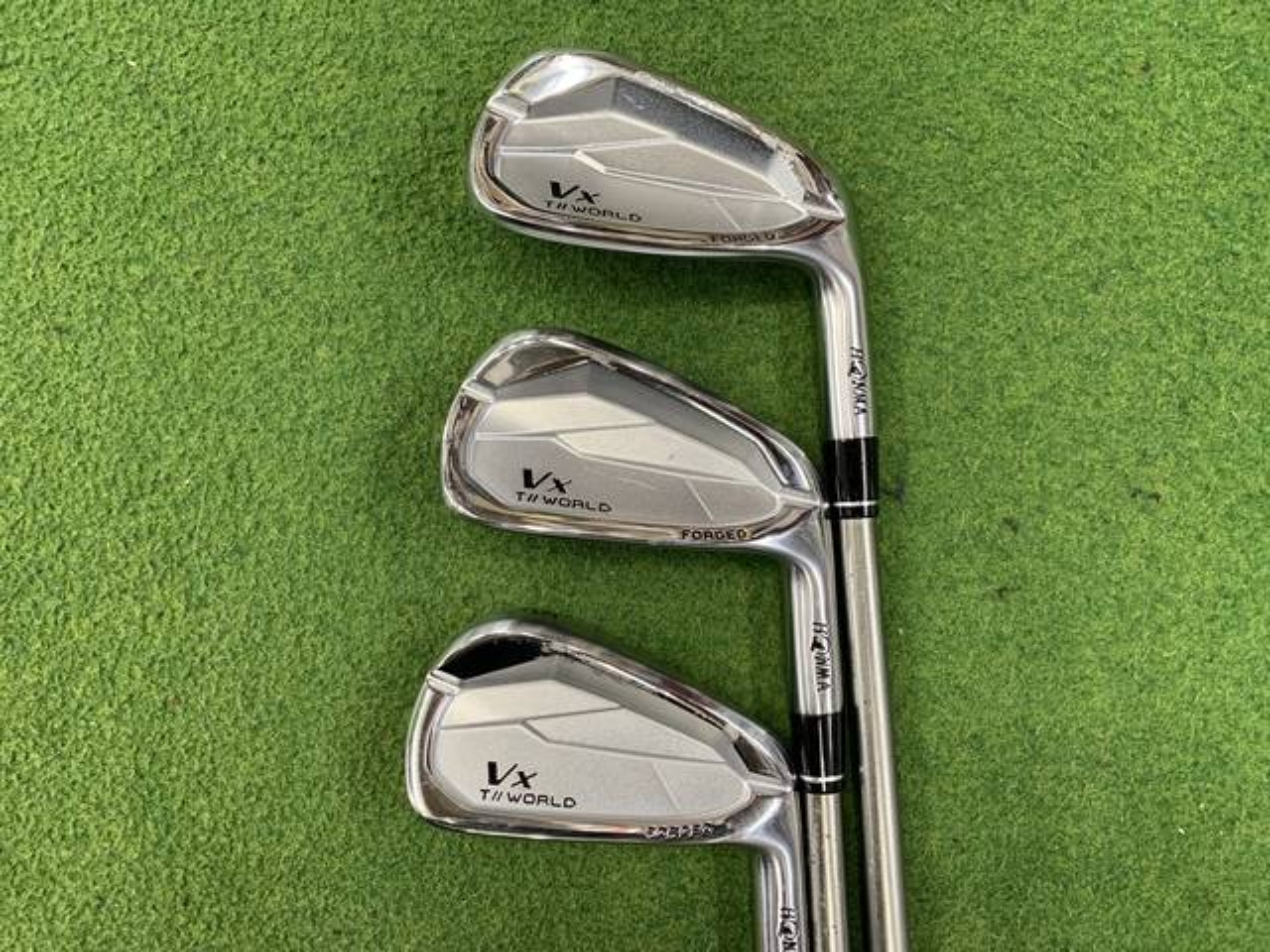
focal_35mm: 26
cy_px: 476
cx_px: 635
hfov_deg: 67.3
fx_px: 954
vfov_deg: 53.1
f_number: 1.8
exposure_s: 1/60
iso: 160
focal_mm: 4.25
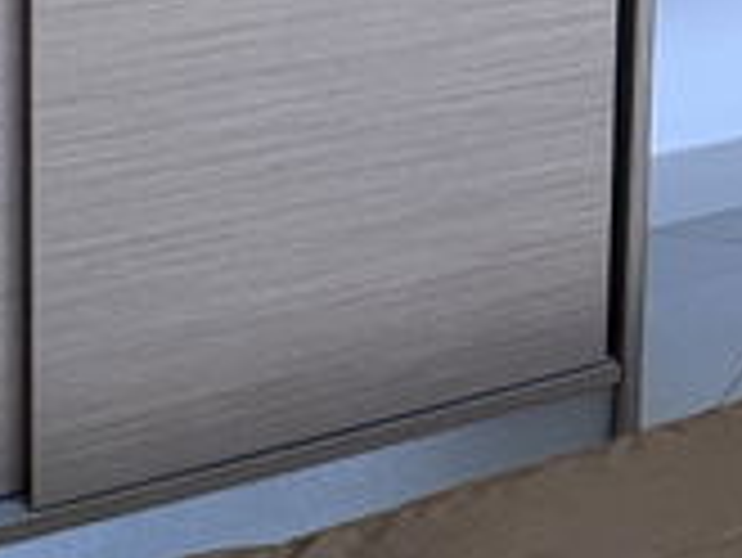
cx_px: 1396
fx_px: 2102
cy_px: -436
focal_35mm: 98
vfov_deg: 13.6
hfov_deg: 16.3
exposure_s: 1/99
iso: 50
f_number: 1.8
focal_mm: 1.57
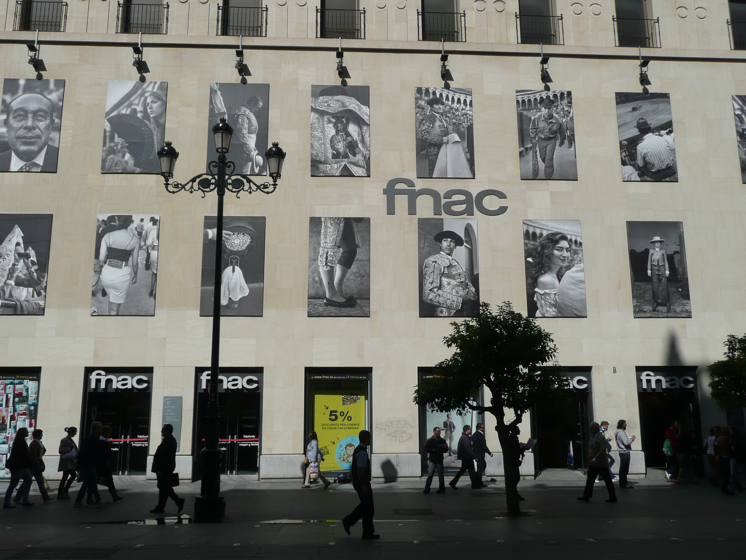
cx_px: 373
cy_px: 280
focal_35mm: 30
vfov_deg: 46.8
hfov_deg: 60.0
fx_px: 647
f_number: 8
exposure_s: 1/500
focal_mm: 4.9
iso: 100
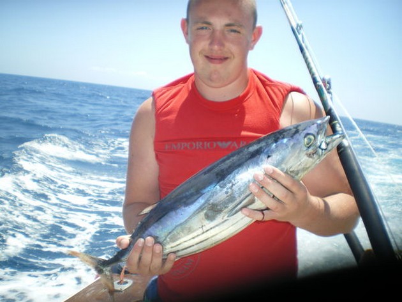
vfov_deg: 39.6
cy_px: 151
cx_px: 201
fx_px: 418
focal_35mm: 36
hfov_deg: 51.4
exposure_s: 1/500
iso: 50
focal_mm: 6.3
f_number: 3.1
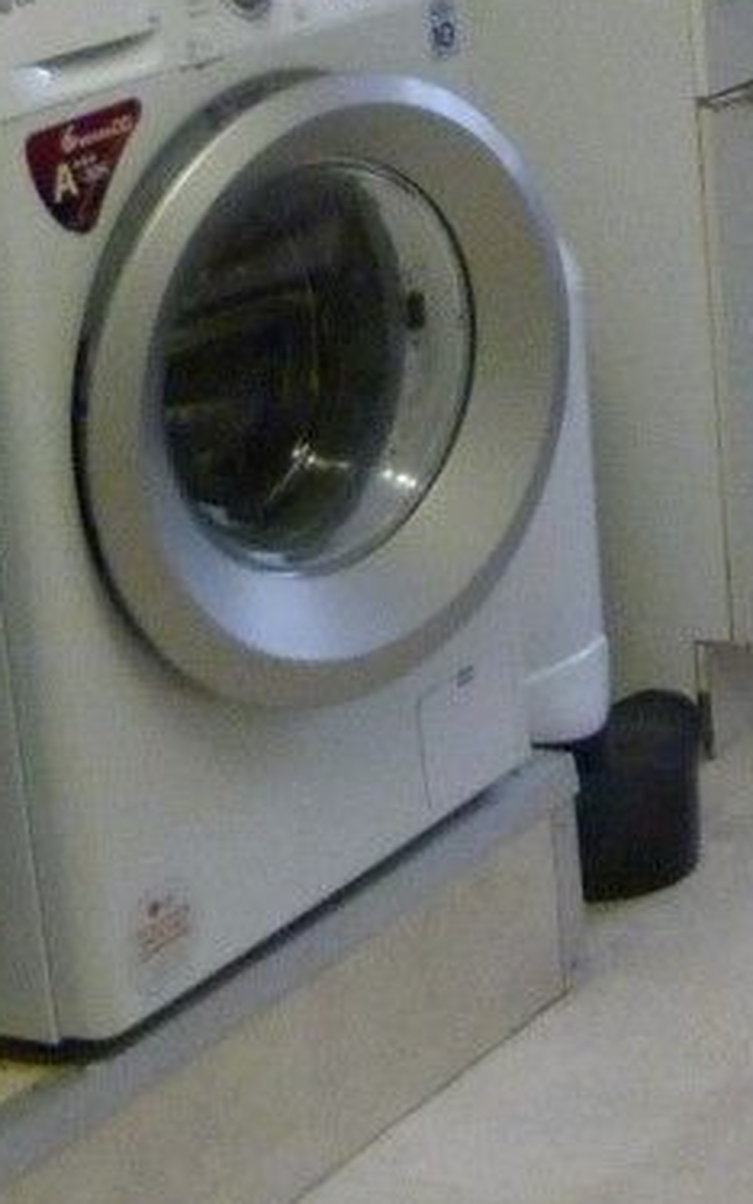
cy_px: 100
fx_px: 3347
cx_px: 1554
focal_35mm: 102
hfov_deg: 11.4
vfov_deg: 20.0
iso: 400
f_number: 2.8
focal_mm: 4.5
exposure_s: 1/30
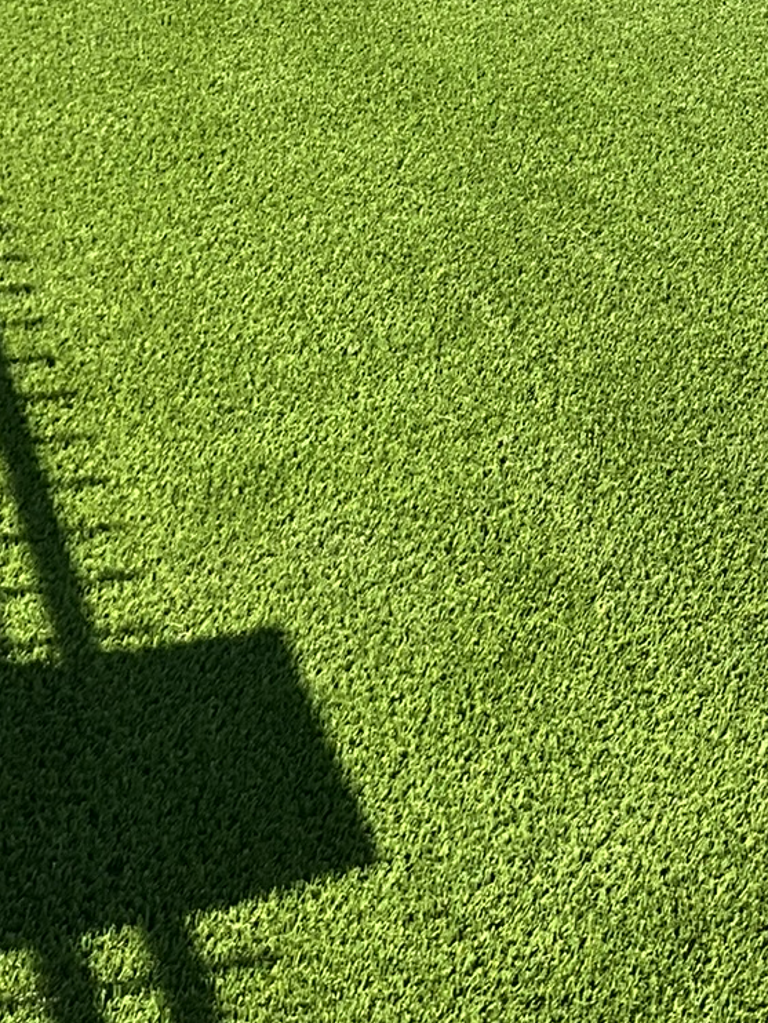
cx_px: 870
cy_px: -128
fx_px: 2365
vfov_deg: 22.9
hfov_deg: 17.7
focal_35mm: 80
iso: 25
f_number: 1.8
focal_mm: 3
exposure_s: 1/346
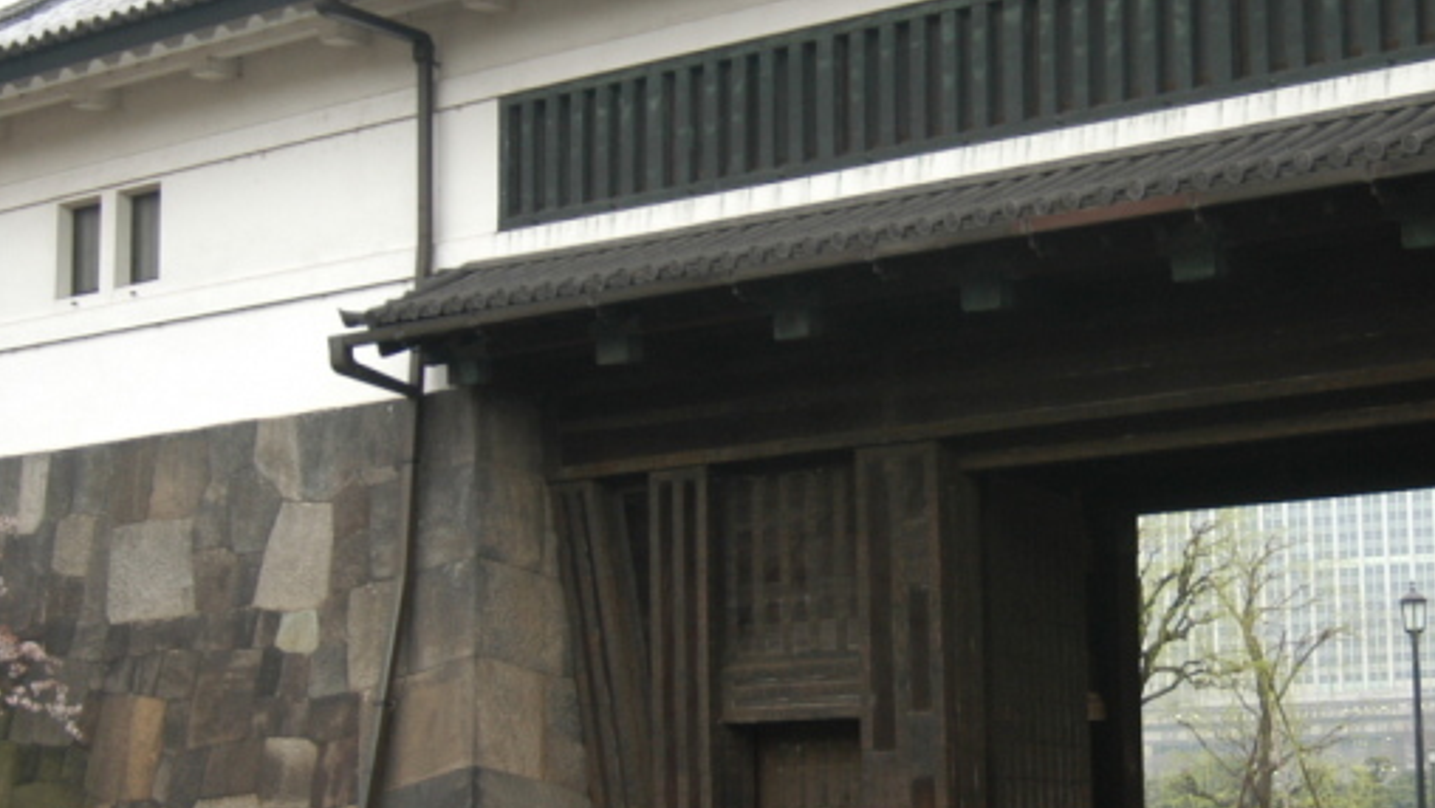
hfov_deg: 27.6
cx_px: 992
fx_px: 2892
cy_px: 386
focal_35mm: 76
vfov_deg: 15.9
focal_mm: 24
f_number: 3.5
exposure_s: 1/50
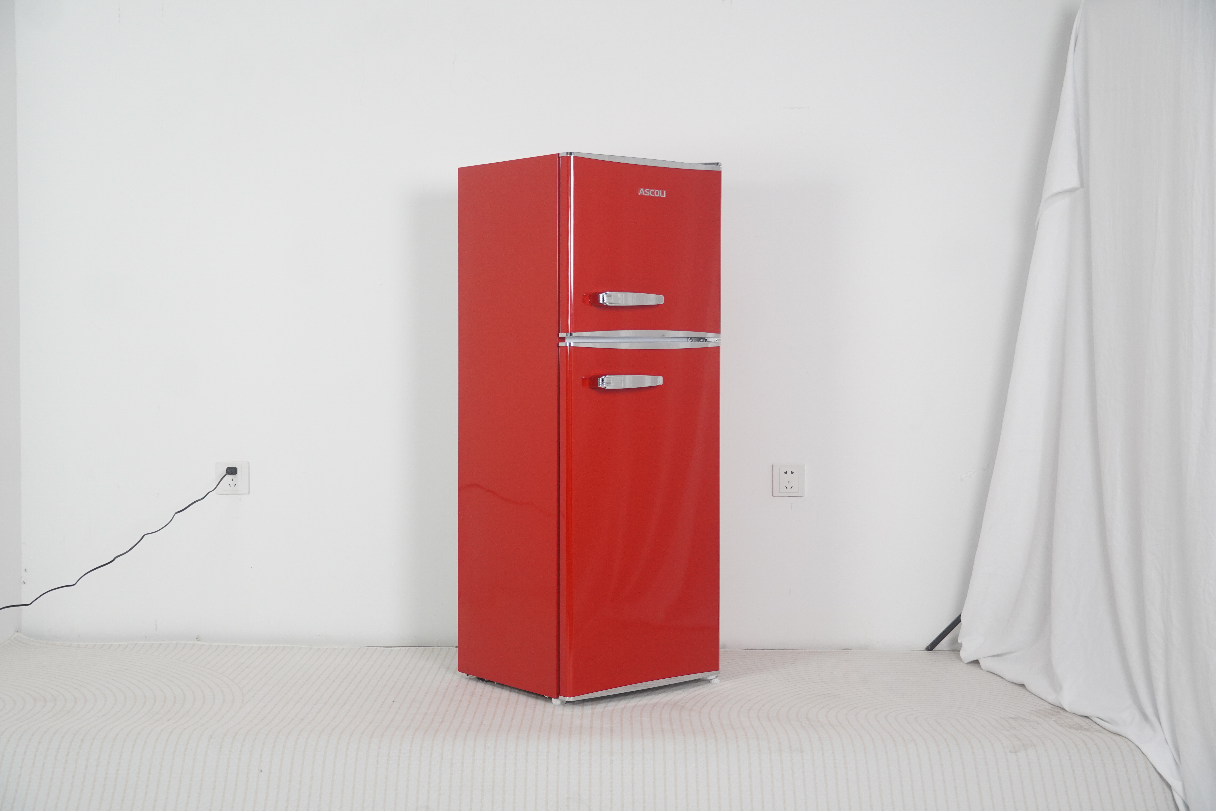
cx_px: 608
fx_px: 1621
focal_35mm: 48
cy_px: 406
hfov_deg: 41.1
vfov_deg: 28.1
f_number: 4.5
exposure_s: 1/50
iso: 1000
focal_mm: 32
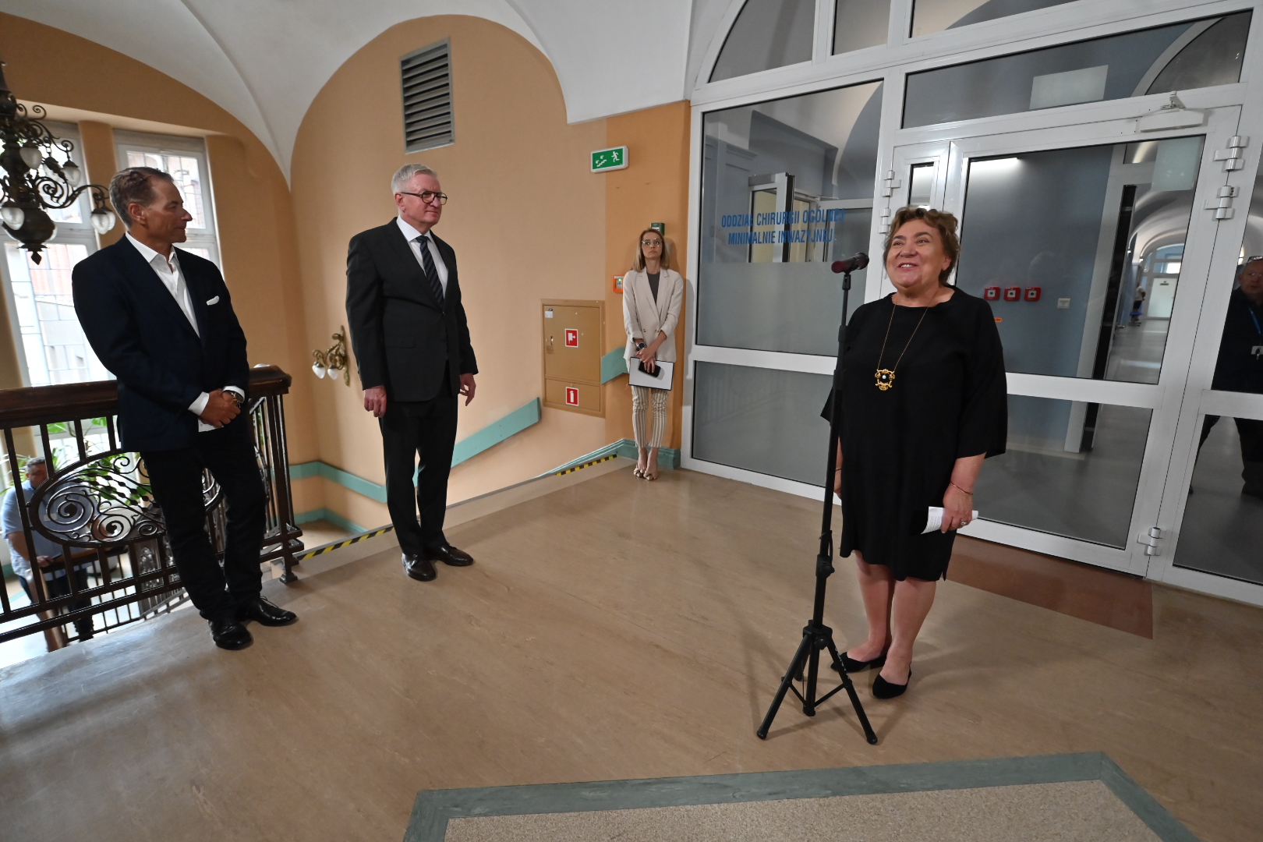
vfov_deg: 67.4
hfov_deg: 90.0
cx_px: 632
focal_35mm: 18
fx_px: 631
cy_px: 421
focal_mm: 18
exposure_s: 1/400
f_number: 2.8
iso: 1800
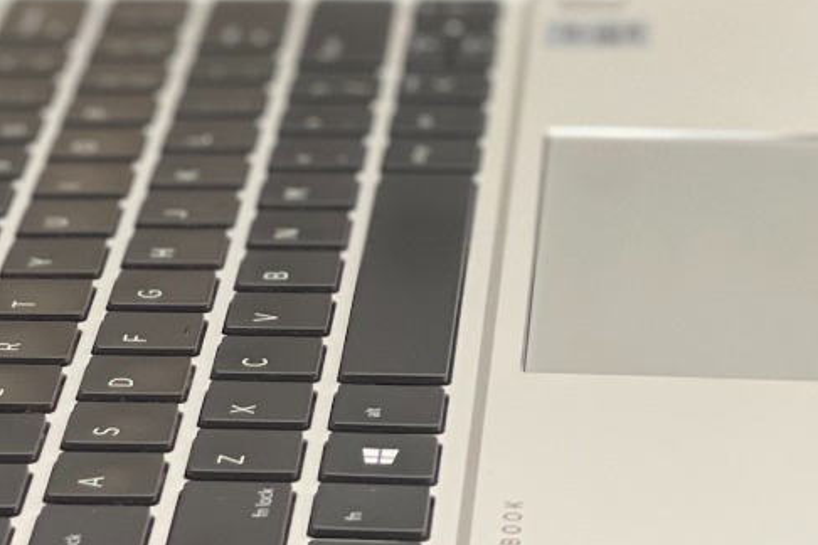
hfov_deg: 9.3
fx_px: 4976
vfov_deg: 6.2
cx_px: -56
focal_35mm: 219
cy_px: -86
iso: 250
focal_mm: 7.5
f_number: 2.2
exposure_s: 1/78
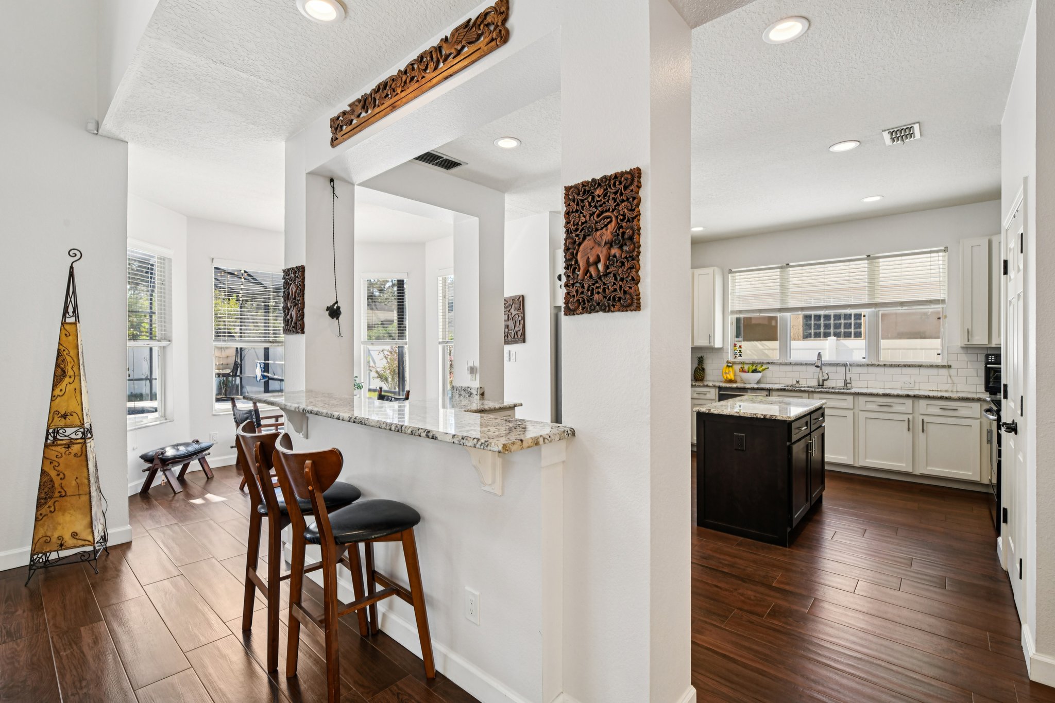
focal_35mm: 16
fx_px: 469
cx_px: 528
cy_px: 352
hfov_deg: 96.7
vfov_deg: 73.7
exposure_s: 1/50
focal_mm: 16
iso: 400
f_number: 8
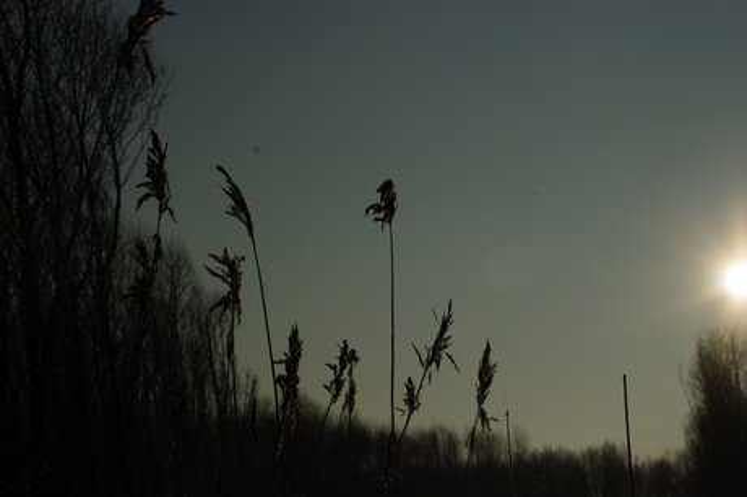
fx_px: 1711
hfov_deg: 24.6
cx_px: 374
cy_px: 248
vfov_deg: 16.5
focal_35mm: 82
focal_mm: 55
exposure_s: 1/3000
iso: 200
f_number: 13
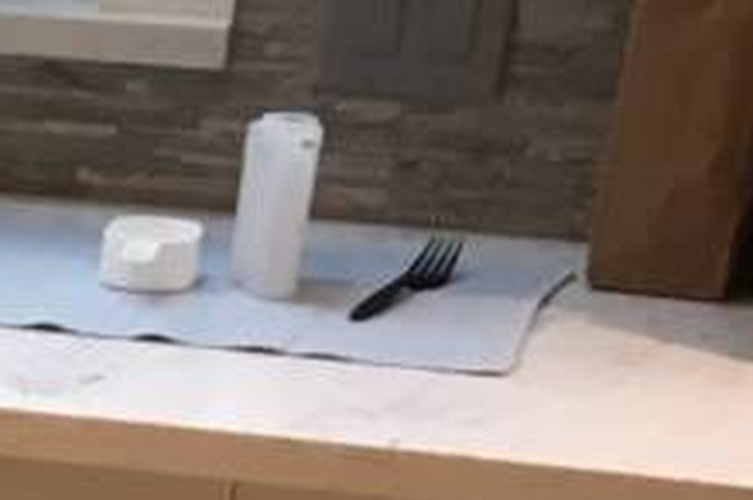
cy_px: 928
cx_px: -1735
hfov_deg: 8.0
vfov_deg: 6.3
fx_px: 4407
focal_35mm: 211
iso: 64
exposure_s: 1/30
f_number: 2.2
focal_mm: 4.15
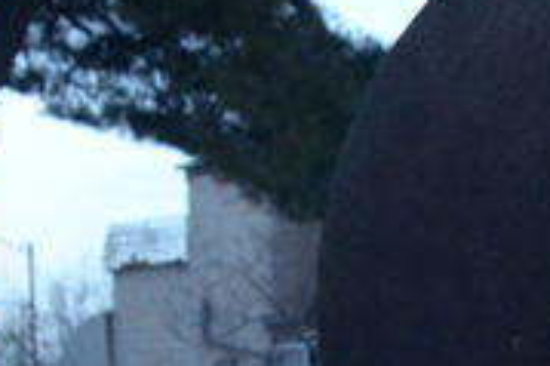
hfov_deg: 7.4
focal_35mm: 274
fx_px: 4182
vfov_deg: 4.9
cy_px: 754
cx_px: 694
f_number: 6.3
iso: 1000
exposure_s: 1/80
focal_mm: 32
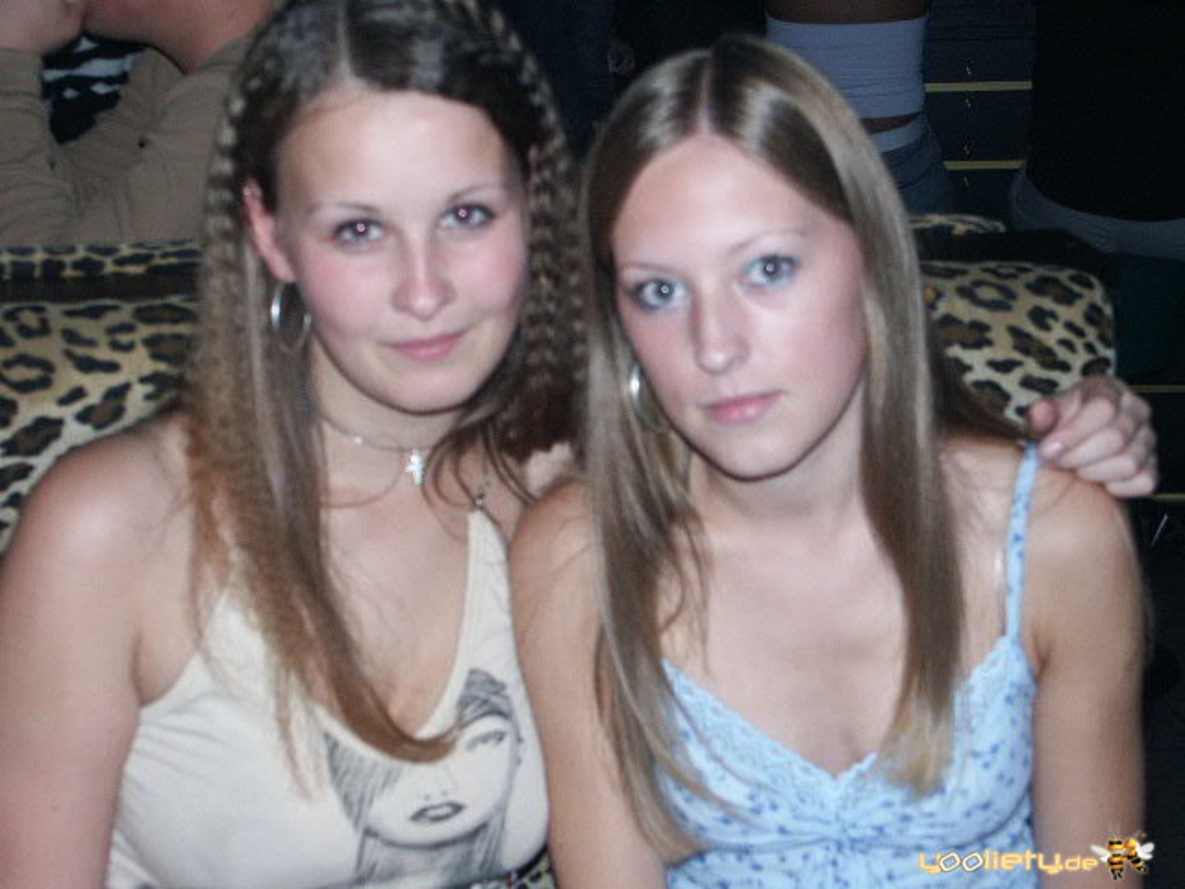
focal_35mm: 61
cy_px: 444
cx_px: 592
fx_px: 2088
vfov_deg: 24.0
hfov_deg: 31.7
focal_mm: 15.13
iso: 200
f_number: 3.5
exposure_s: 1/60
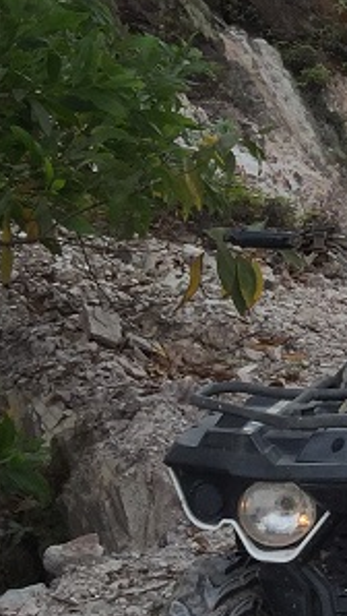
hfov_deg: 9.3
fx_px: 1731
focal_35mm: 106
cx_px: 1010
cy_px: 244
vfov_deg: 20.1
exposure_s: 1/1464
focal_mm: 4.15
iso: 32
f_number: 2.2
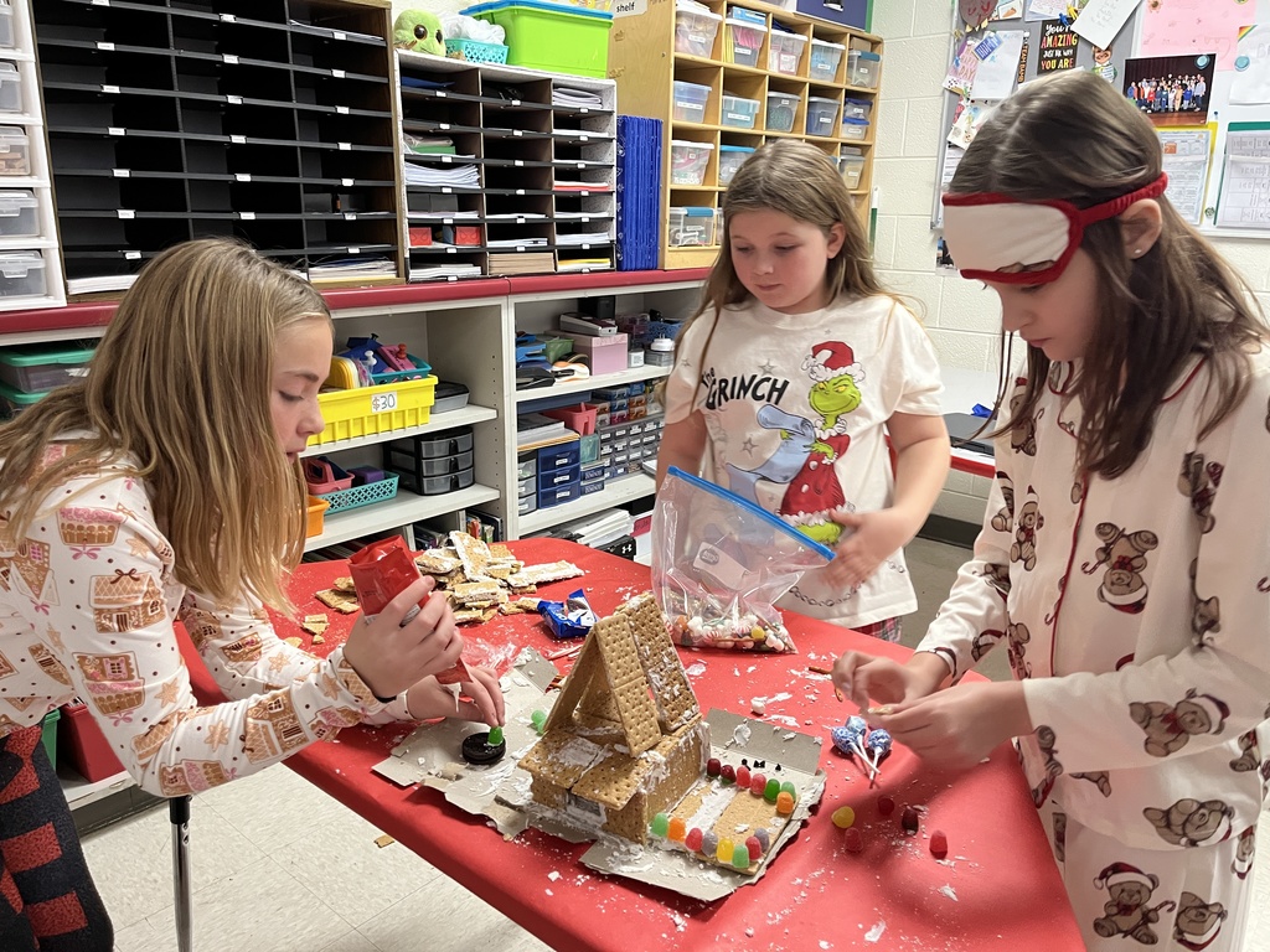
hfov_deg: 67.3
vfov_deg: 53.1
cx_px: 635
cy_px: 476
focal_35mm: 26
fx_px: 954
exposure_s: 1/60
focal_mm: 5.1
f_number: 1.6
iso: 200
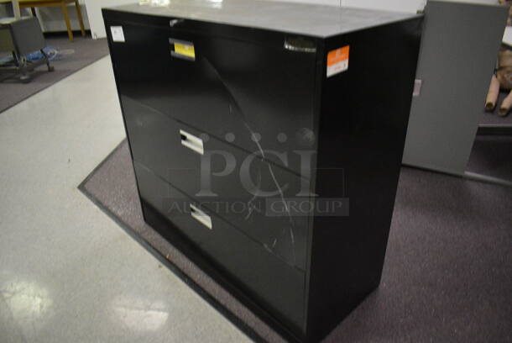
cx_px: 256
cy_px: 172
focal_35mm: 27
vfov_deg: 48.0
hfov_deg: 67.3
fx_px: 384
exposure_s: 1/125
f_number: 3.5
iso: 4500
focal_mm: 18
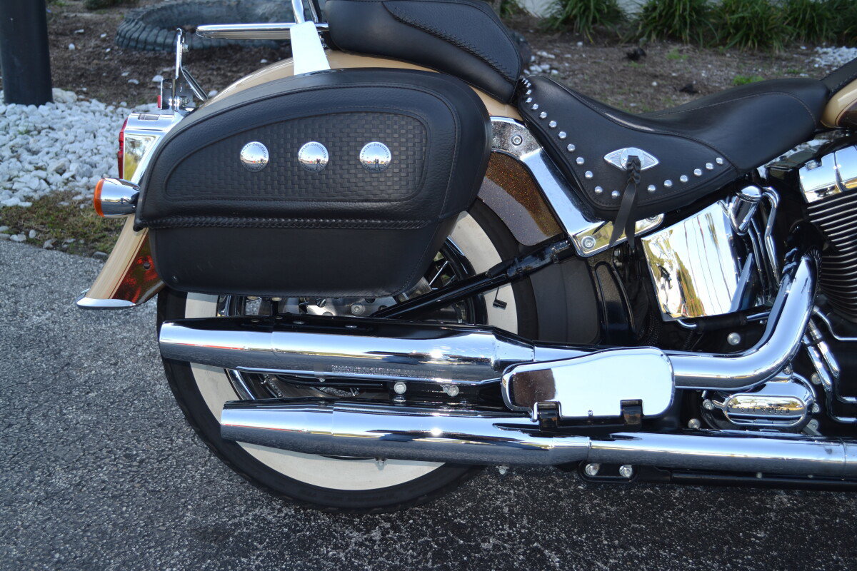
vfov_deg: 34.2
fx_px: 928
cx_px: 428
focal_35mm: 39
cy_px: 286
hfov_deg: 49.6
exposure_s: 1/160
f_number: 4.2
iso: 100
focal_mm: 26
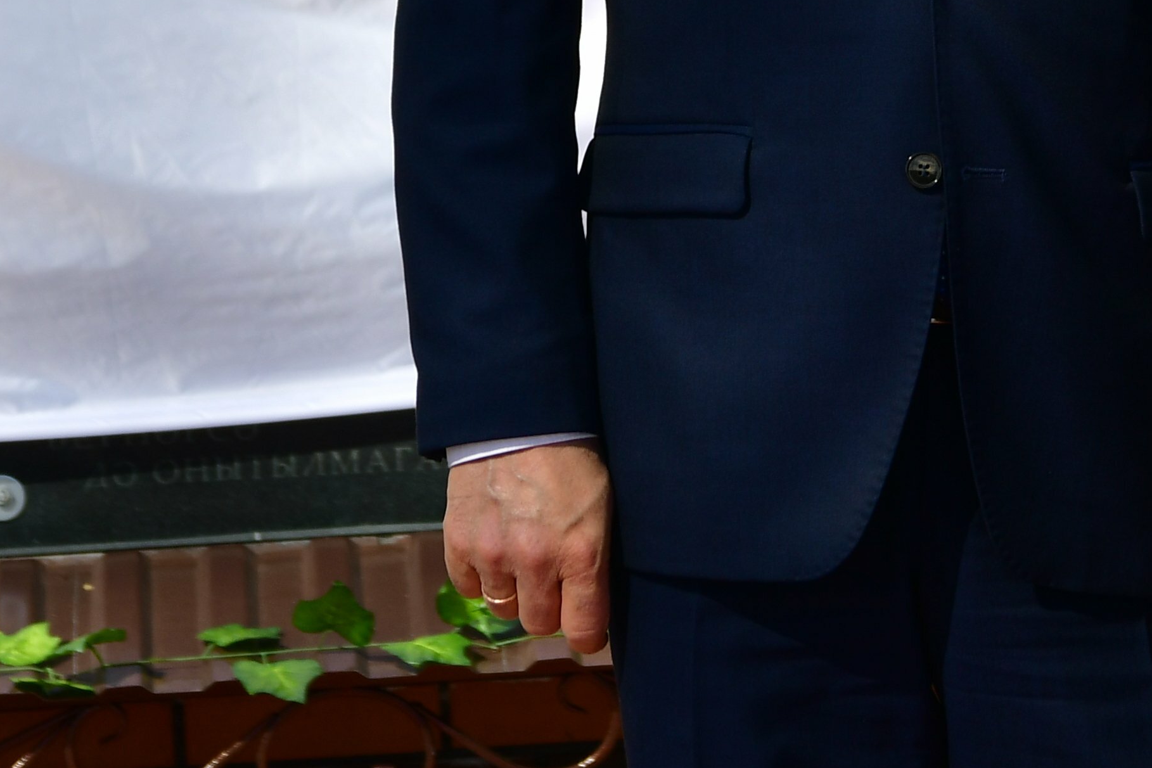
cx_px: 1184
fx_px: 12639
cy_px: -178
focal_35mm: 395
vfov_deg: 3.5
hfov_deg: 5.2
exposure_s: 1/250
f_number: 8
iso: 100
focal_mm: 86
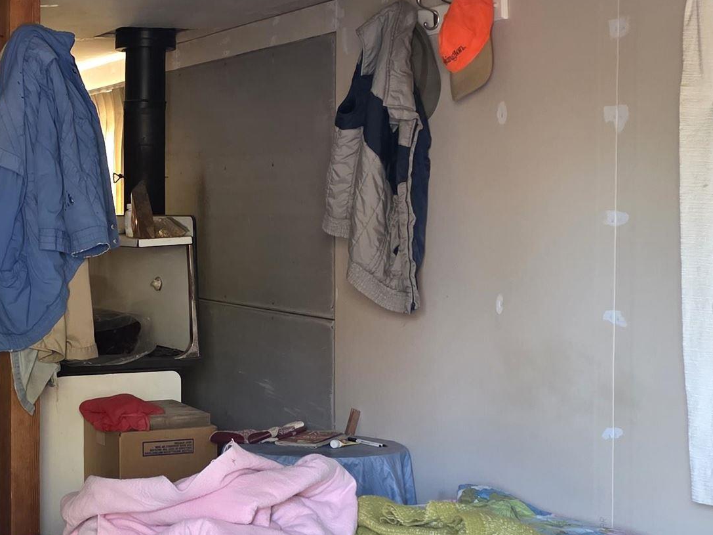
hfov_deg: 28.5
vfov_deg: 22.6
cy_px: 279
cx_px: 49
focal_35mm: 65
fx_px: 1339
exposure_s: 1/120
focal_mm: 6.3
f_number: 1.7
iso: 800
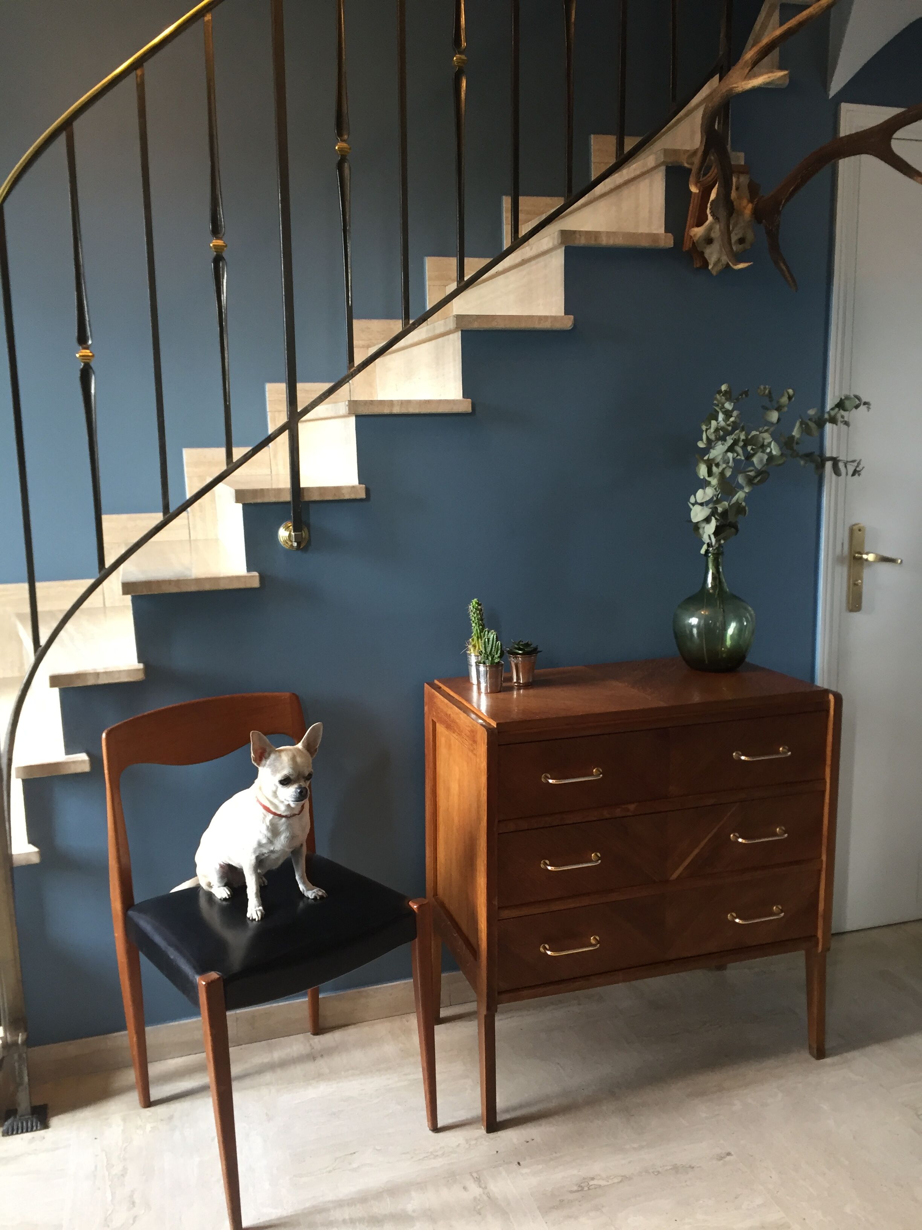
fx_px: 1030
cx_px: 461
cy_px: 615
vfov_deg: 61.7
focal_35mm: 29
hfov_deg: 48.2
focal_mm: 4.15
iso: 125
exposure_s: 1/33
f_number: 2.2
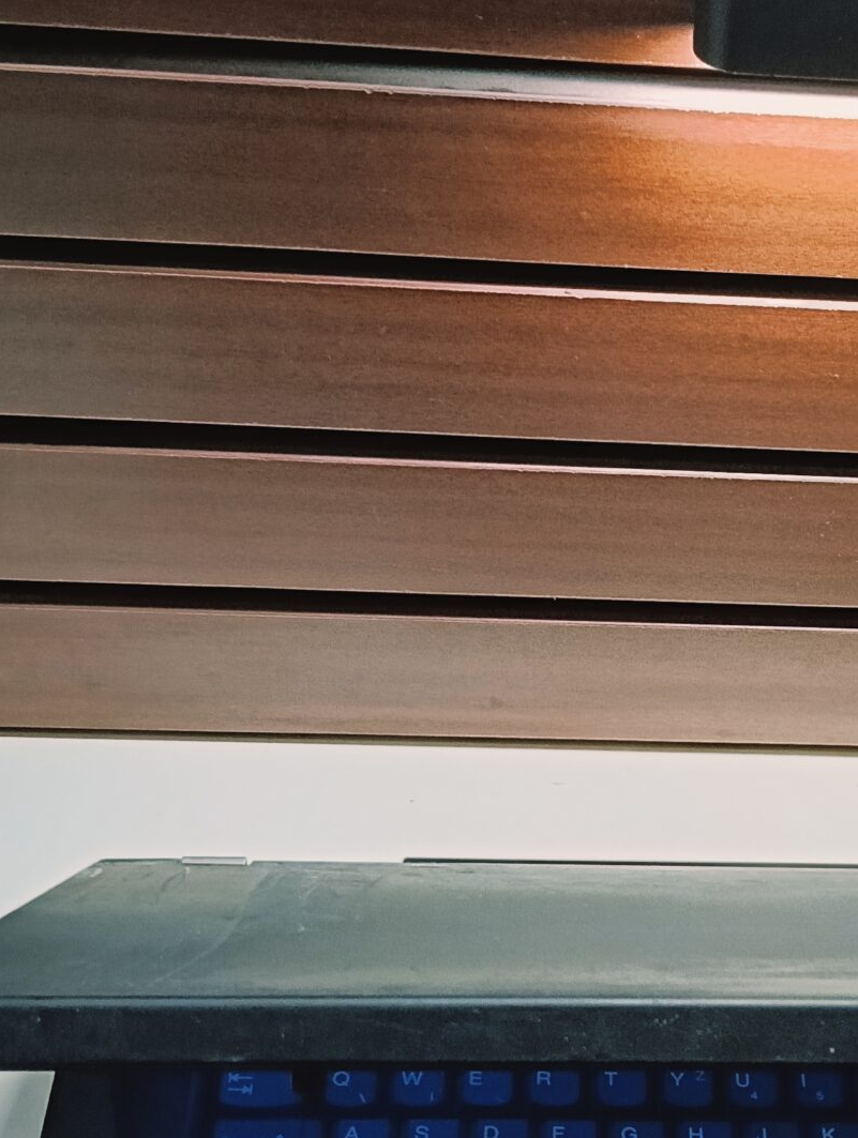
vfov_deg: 29.7
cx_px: 778
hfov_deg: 22.1
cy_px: 633
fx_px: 2142
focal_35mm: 65
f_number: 1.8
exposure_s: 1/33.3
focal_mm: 3.98
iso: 800
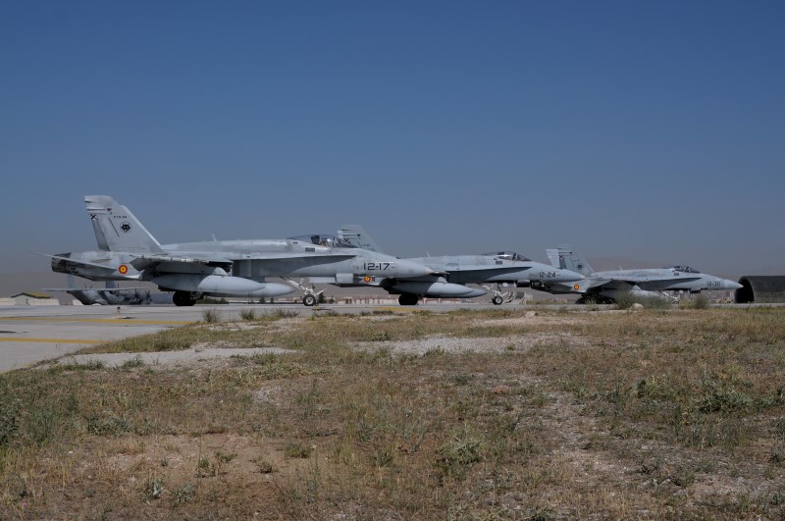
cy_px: 260
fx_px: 915
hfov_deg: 46.5
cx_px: 392
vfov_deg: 31.8
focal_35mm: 42
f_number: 9
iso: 200
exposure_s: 1/1250
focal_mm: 28
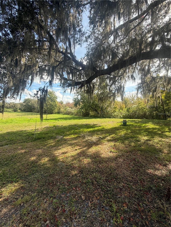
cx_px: 86
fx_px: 92
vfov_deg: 102.1
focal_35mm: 14
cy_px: 114
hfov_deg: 85.7
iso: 64
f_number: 2.2
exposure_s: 1/502
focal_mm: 2.22
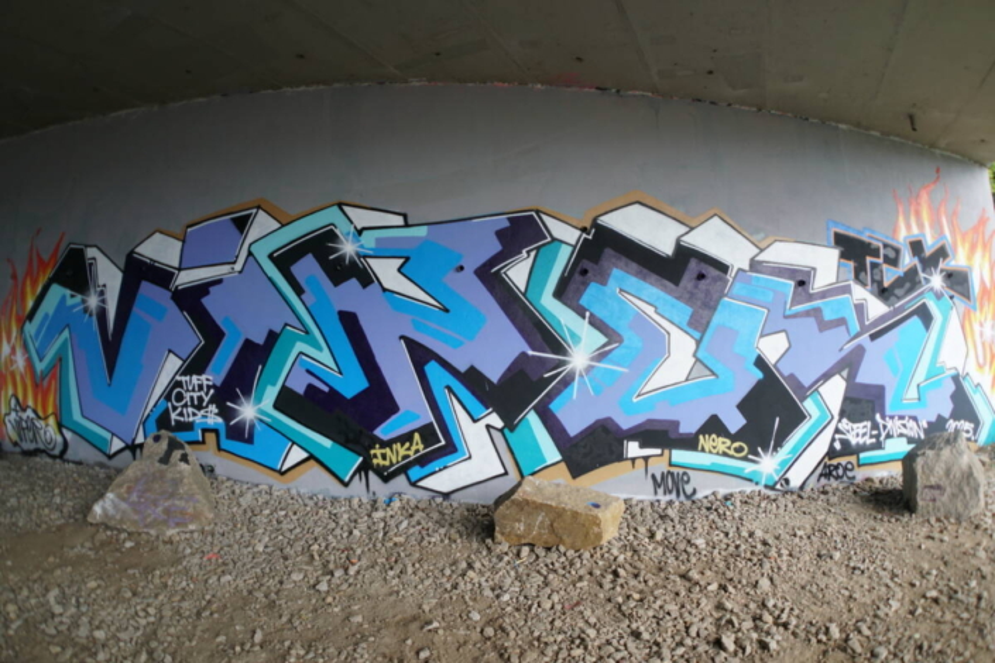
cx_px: 498
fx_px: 829
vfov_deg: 43.6
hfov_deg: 61.9
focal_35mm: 30
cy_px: 332
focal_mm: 20
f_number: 3.5
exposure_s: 1/100
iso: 100
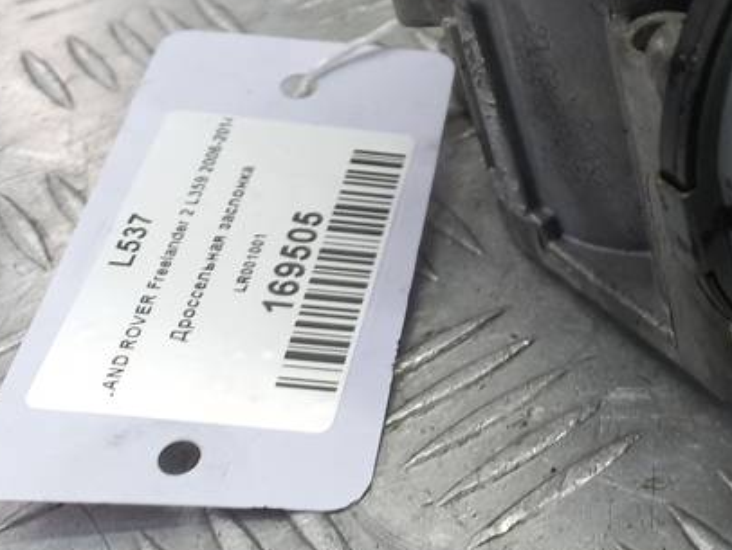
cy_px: -29
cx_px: 810
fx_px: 1333
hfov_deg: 27.9
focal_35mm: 63
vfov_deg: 22.2
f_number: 1.8
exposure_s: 1/50
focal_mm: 4.6
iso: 64
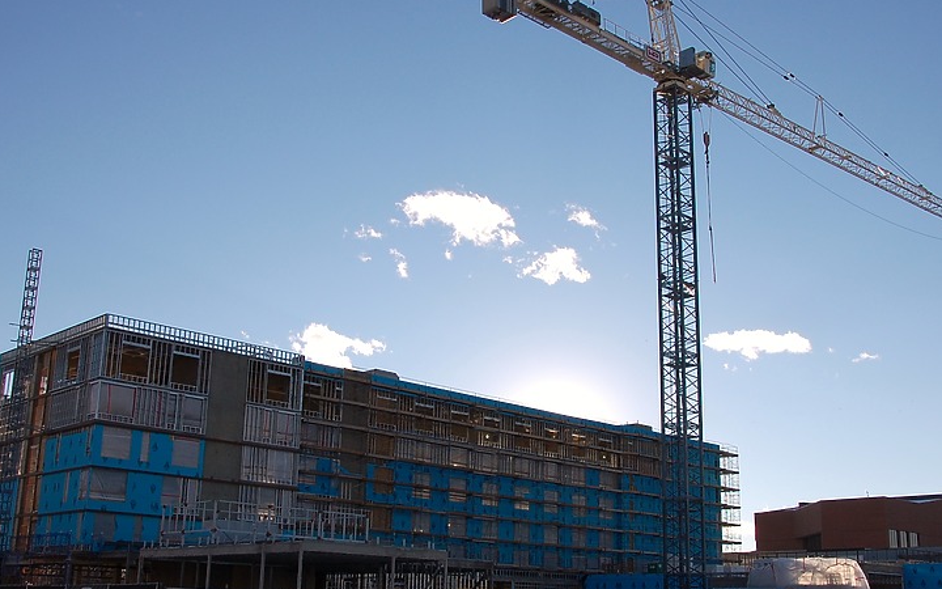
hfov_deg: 47.2
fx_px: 1078
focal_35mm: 42
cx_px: 480
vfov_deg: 30.5
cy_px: 319
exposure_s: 1/320
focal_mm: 22
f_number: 10
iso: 200
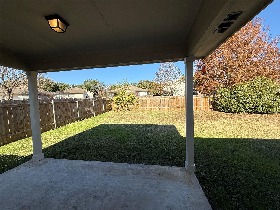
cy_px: 105
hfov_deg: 102.1
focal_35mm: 14
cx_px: 140
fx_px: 113
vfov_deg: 85.7
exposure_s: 1/1464
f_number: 2.2
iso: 50
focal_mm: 2.22
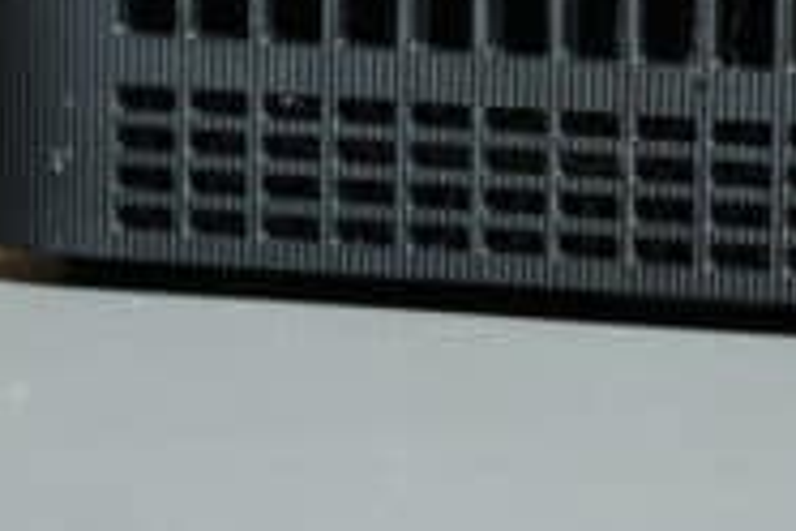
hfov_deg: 8.4
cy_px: -21
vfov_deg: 5.6
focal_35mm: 245
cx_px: 728
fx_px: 5417
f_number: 9
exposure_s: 1/60
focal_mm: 117
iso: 6400
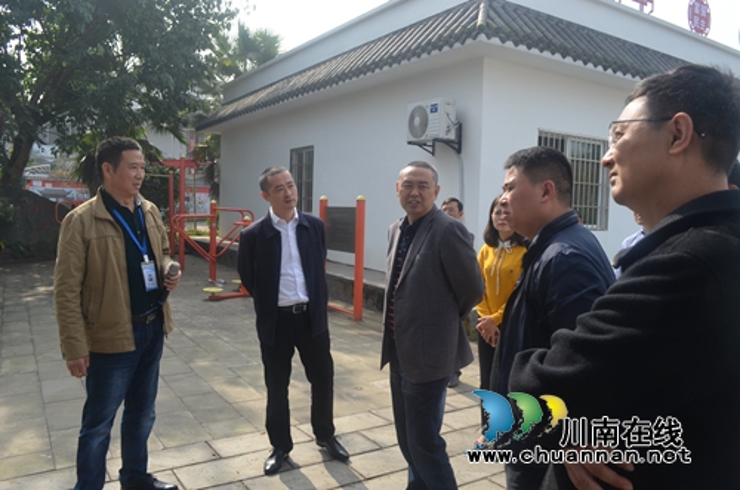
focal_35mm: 27
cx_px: 370
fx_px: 554
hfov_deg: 67.5
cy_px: 245
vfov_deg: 47.7
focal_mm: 18
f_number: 8
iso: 200
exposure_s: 1/250
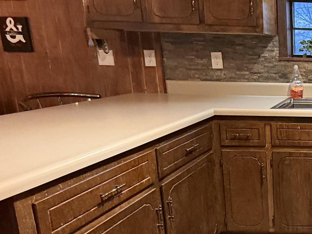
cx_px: 368
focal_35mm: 39
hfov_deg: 37.2
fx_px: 351
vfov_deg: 36.8
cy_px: 130
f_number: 2.2
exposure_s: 1/60
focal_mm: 2.22
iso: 500
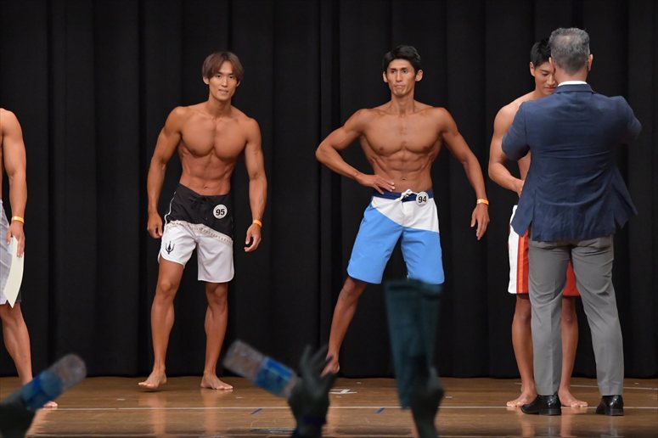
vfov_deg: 6.1
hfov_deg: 9.2
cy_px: 219
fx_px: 4111
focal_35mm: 225
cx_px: 329
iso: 6400
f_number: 5.6
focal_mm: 150
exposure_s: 1/400
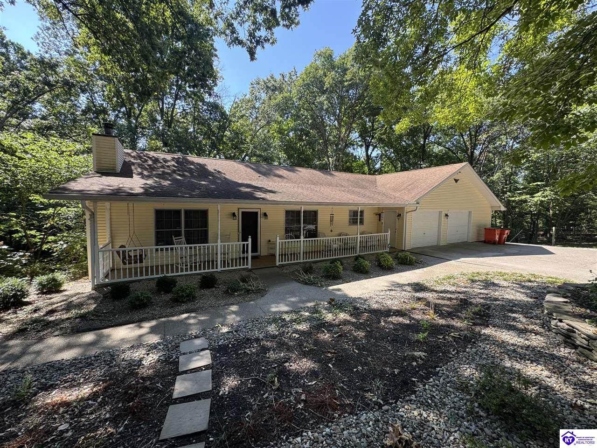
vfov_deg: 85.7
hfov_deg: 102.1
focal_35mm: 14
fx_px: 241
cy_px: 224
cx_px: 298
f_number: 2.2
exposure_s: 1/214
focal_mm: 2.22
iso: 40
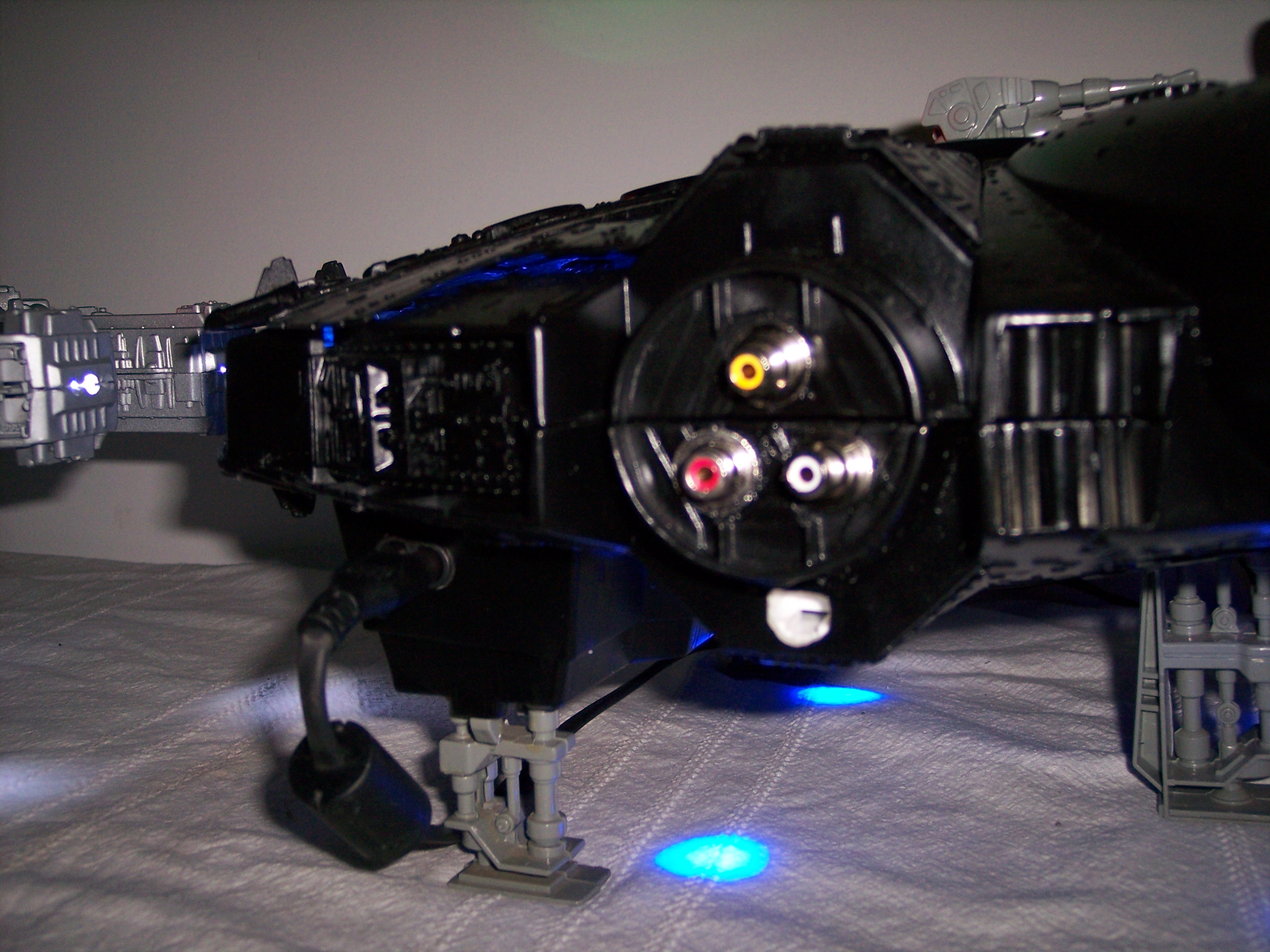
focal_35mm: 39
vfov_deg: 36.8
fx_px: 1431
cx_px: 635
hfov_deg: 47.9
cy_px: 476
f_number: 2.8
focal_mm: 8
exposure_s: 1/60
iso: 140
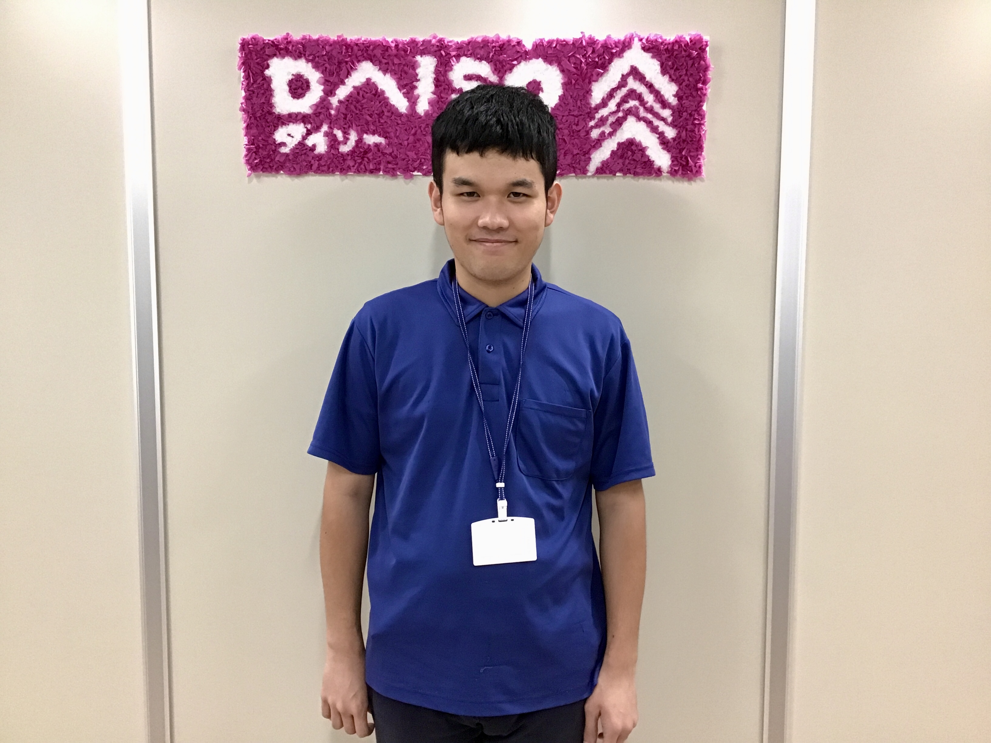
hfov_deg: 58.4
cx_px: 496
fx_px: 887
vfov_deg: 45.4
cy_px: 372
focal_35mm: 31
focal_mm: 3.3
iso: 125
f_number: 2.4
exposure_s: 1/30
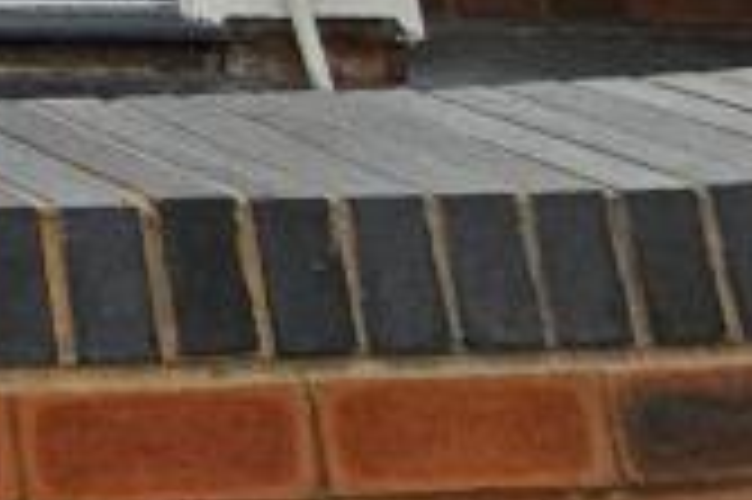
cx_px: -1297
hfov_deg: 13.0
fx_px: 1732
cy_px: -991
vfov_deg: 10.9
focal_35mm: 83
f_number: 2.2
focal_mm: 2.2
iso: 64
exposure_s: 1/257
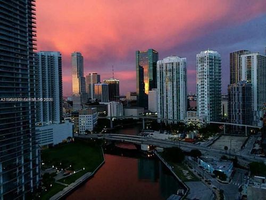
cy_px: 100
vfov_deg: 46.8
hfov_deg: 60.0
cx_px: 133
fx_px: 231
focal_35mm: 30
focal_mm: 4.12
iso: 100
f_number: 2.2
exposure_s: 1/30
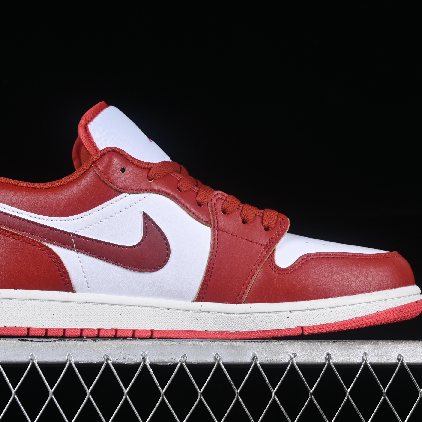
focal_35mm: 97
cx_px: 186
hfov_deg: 17.9
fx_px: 1338
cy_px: 208
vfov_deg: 17.9
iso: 160
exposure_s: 1/80
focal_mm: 50
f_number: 8
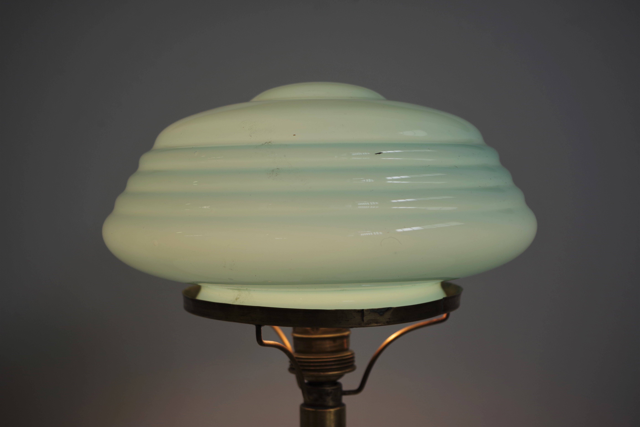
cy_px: 214
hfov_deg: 42.7
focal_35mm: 46
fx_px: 818
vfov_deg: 29.2
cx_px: 320
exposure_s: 1/60
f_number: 4
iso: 100
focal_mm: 30.63
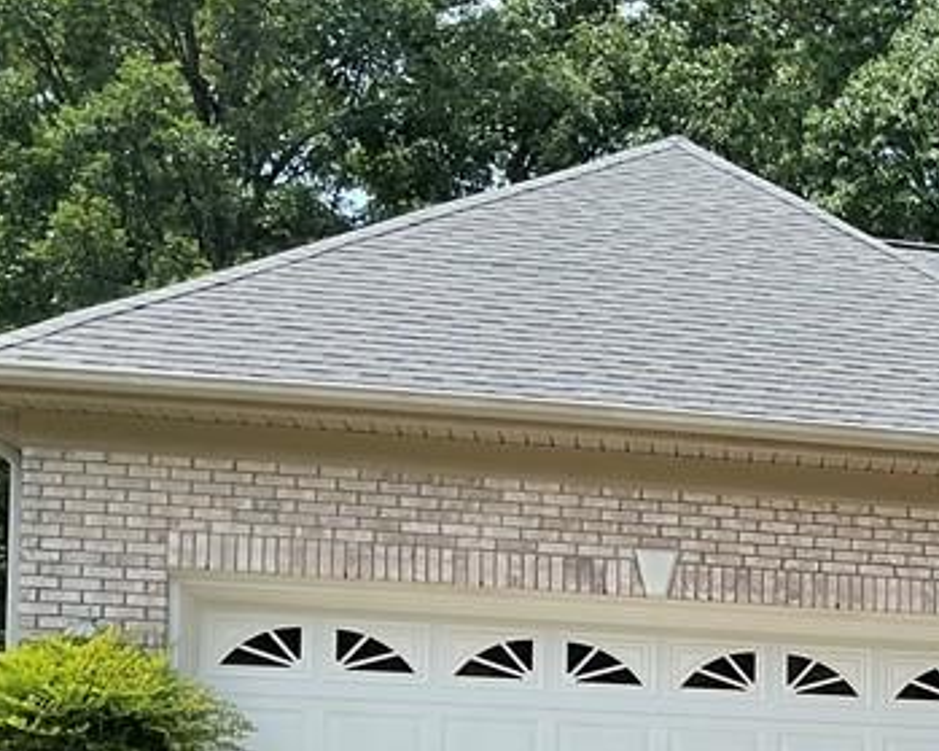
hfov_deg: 20.7
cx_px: 1270
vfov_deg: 17.4
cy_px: 969
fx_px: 2306
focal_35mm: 83
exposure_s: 1/1250
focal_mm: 3
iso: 16
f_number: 1.8
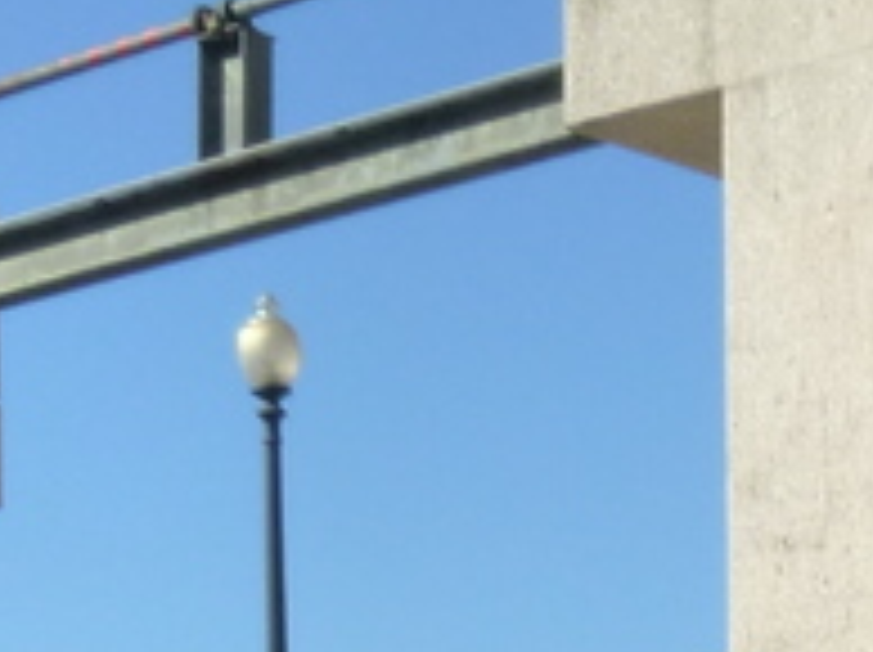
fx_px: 4156
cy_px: 1605
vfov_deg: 8.2
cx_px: 1197
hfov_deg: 11.6
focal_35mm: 165
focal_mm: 4.5
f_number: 3.3
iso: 125
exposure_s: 1/640
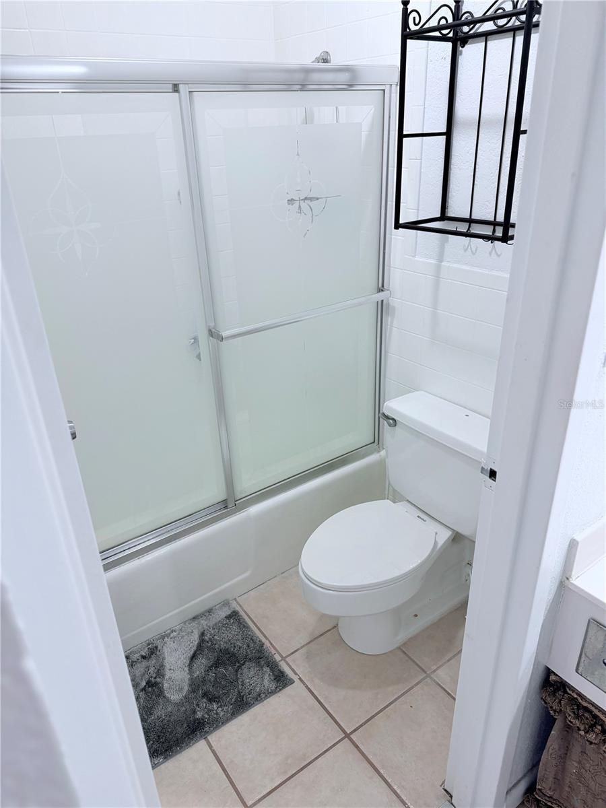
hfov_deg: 56.8
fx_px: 560
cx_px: 303
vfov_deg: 71.6
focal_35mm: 24
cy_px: 404
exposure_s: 1/120
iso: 200
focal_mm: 6.76
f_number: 1.78
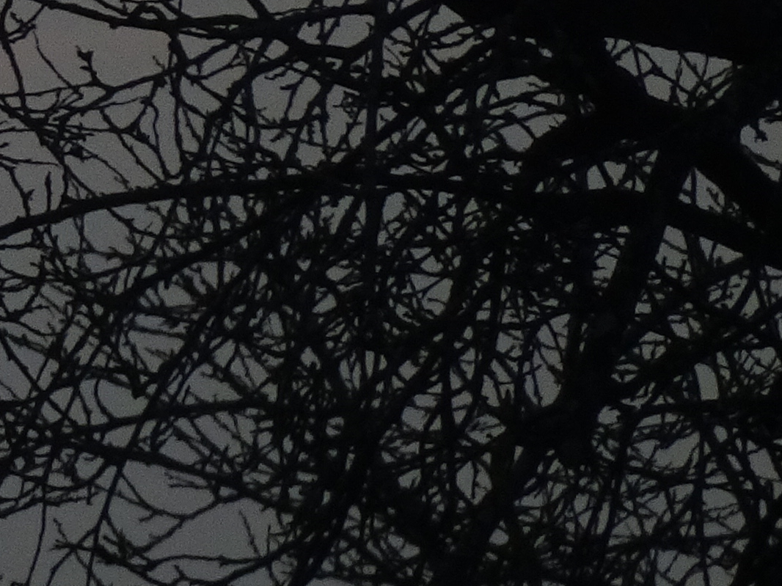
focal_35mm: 1245
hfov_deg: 1.6
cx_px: -552
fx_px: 28119
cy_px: -279
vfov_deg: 1.2
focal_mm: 46.32
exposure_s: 1/250
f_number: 6.3
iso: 160
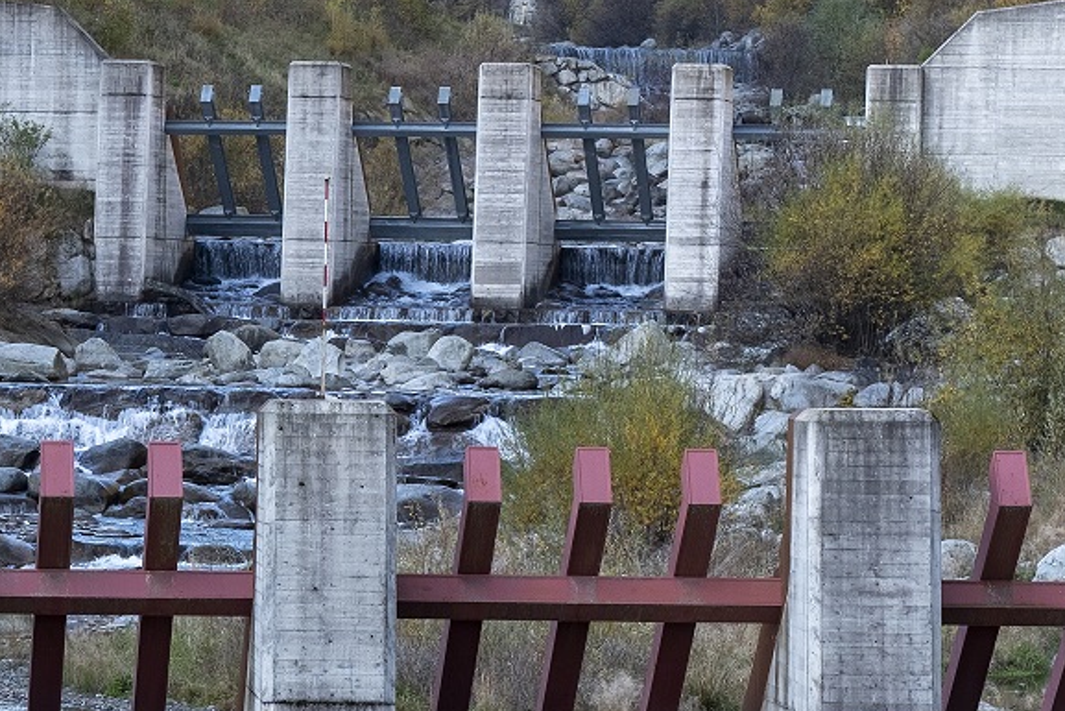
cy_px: 790
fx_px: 5770
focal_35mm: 195
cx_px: 140
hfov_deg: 10.5
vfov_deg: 7.0
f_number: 7.1
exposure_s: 1/60
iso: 250
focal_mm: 50
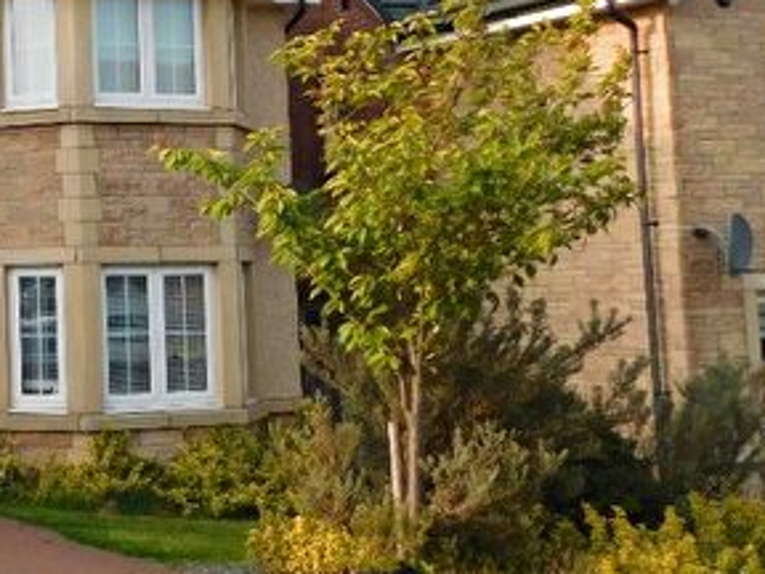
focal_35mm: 73
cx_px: -138
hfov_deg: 24.3
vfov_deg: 20.0
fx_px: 1613
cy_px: 124
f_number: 3.2
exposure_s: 1/400
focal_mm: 5.3
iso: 125
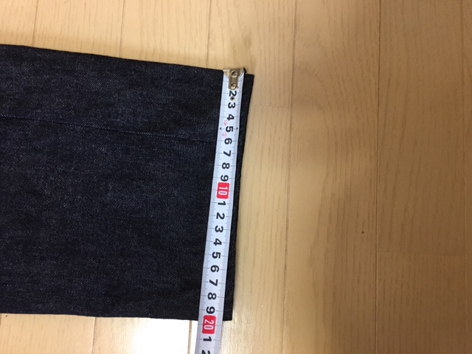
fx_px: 395
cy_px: 177
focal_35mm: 29
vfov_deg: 48.2
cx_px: 236
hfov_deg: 61.7
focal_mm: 4.15
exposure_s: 1/30
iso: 125
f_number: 2.2
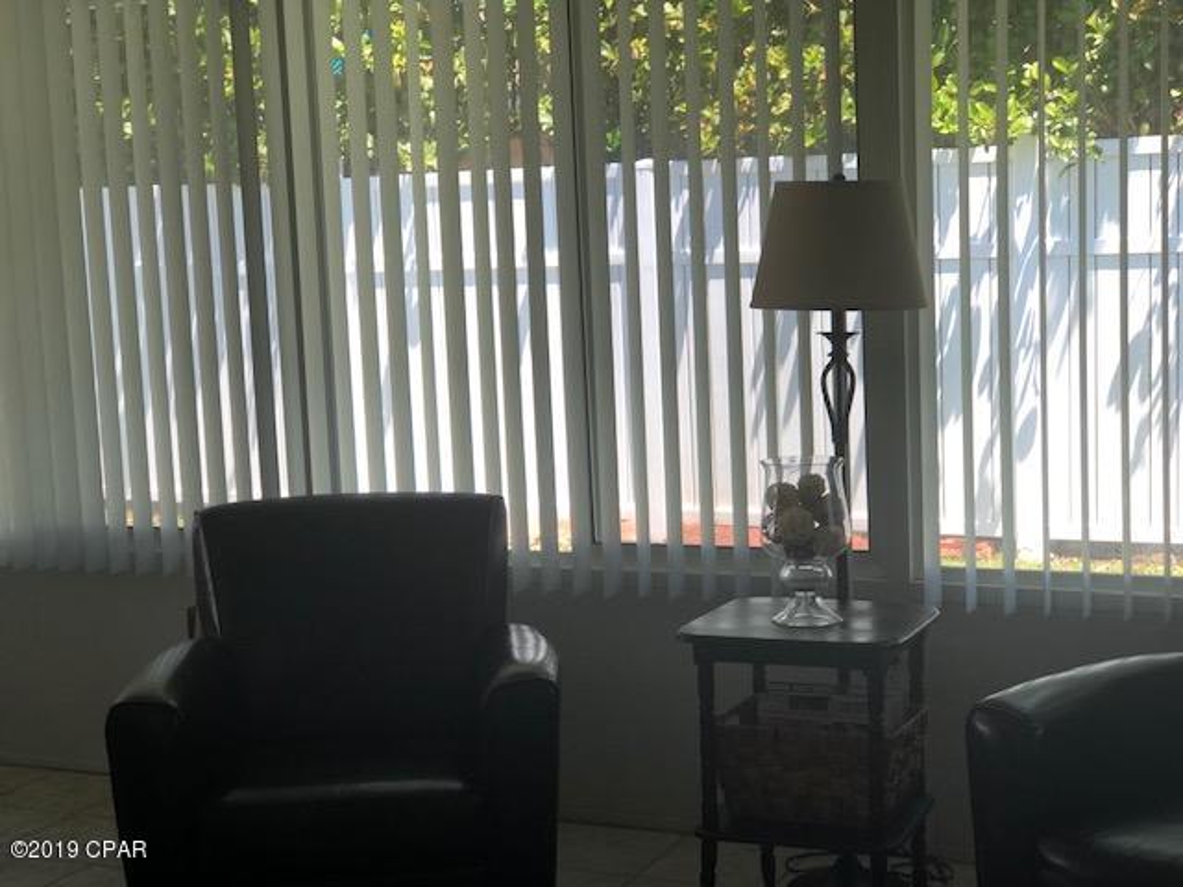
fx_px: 1948
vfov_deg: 25.7
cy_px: 444
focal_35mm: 57
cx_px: 592
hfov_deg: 33.8
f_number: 2.8
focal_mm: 6.6
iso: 20
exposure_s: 1/120
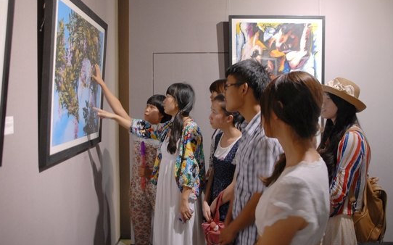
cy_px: 113
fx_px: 300
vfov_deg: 44.4
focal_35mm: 28
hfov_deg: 66.5
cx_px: 195
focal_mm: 18
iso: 400
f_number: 3.5
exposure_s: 1/15
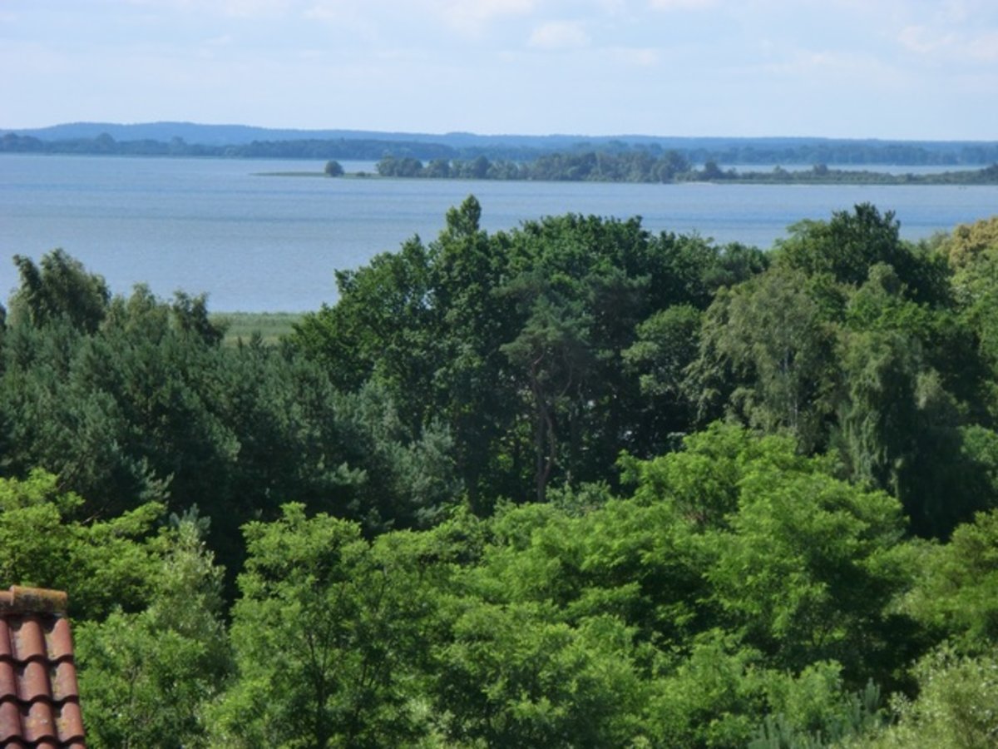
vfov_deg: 6.2
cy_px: 374
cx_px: 499
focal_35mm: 240
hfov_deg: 8.2
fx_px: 6919
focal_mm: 43
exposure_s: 1/400
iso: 80
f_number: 5.7
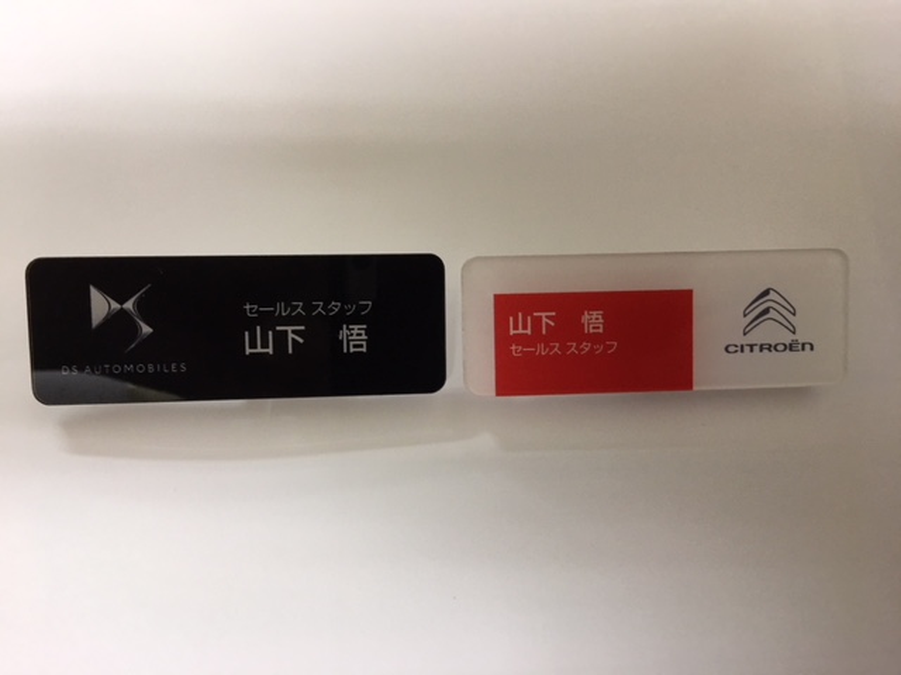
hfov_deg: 61.7
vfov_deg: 48.2
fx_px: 755
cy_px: 338
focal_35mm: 29
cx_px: 450
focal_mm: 4.15
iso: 40
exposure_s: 1/15
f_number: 2.2
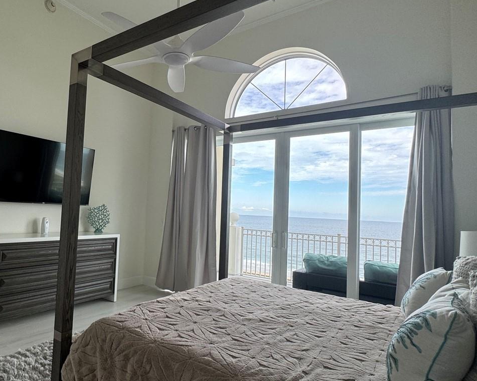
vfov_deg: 60.8
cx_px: 156
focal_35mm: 23
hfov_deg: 70.4
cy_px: 193
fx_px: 325
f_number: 2.2
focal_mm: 2.22
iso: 64
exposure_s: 1/99
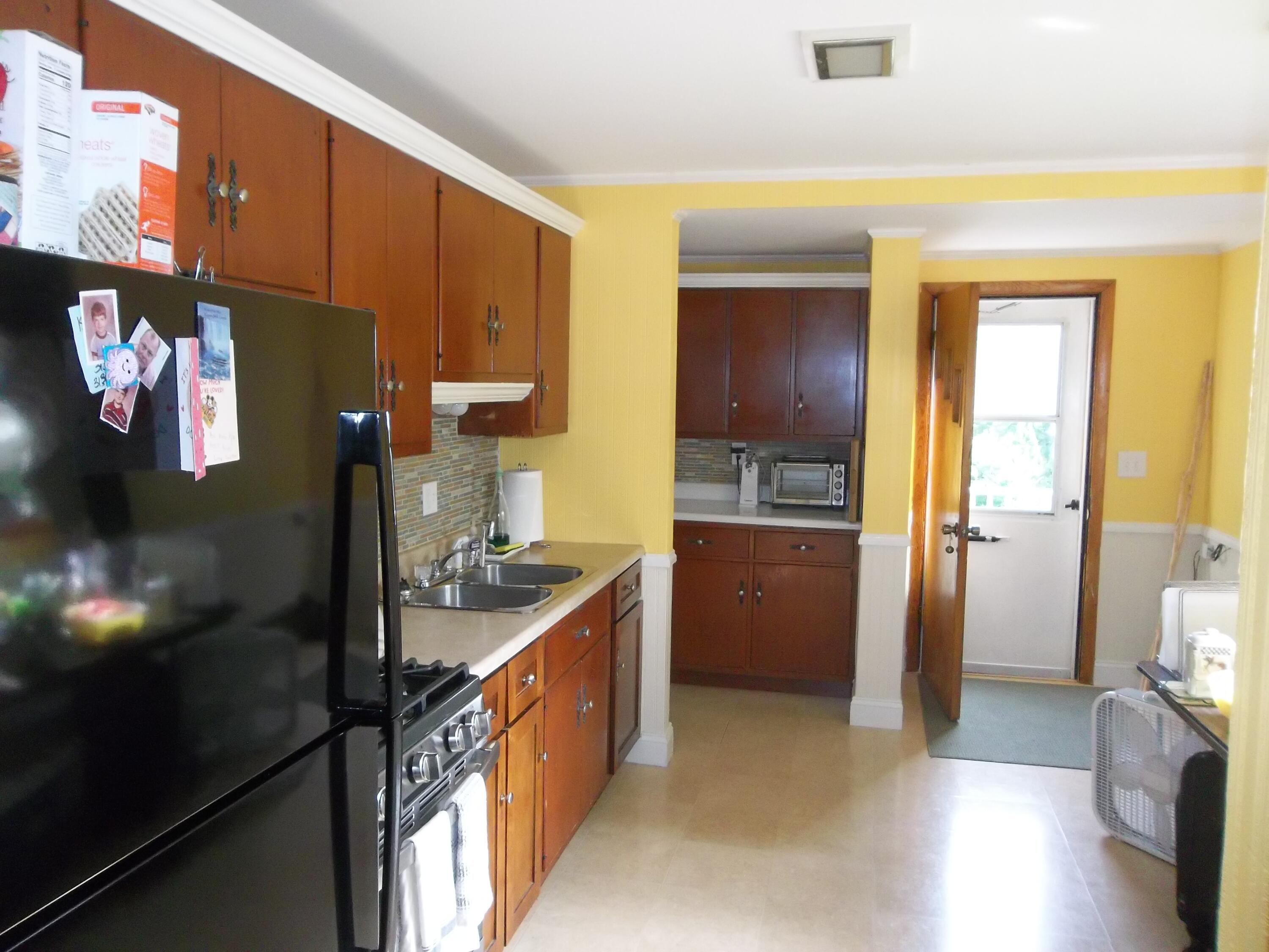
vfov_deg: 51.4
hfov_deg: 65.3
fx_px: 990
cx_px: 634
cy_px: 476
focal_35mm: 27
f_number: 3.5
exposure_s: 1/30
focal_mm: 4.9
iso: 320
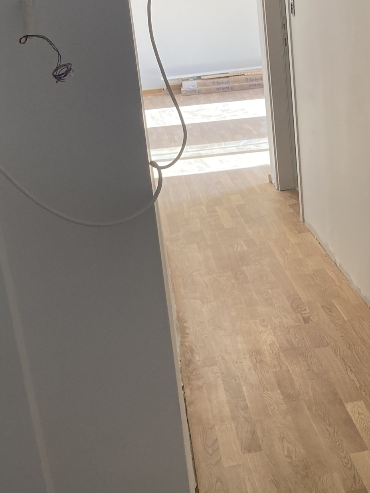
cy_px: 274
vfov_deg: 33.2
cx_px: 294
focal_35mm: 58
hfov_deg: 24.8
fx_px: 827
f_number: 1.8
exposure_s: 1/121
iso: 40
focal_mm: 3.99
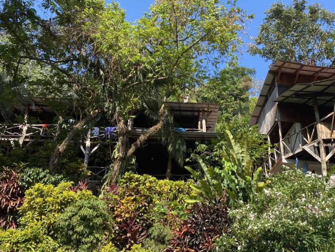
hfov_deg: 51.0
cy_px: 126
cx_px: 202
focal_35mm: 36
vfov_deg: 39.7
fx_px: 348
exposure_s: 1/958
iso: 32
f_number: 1.8
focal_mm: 4.25
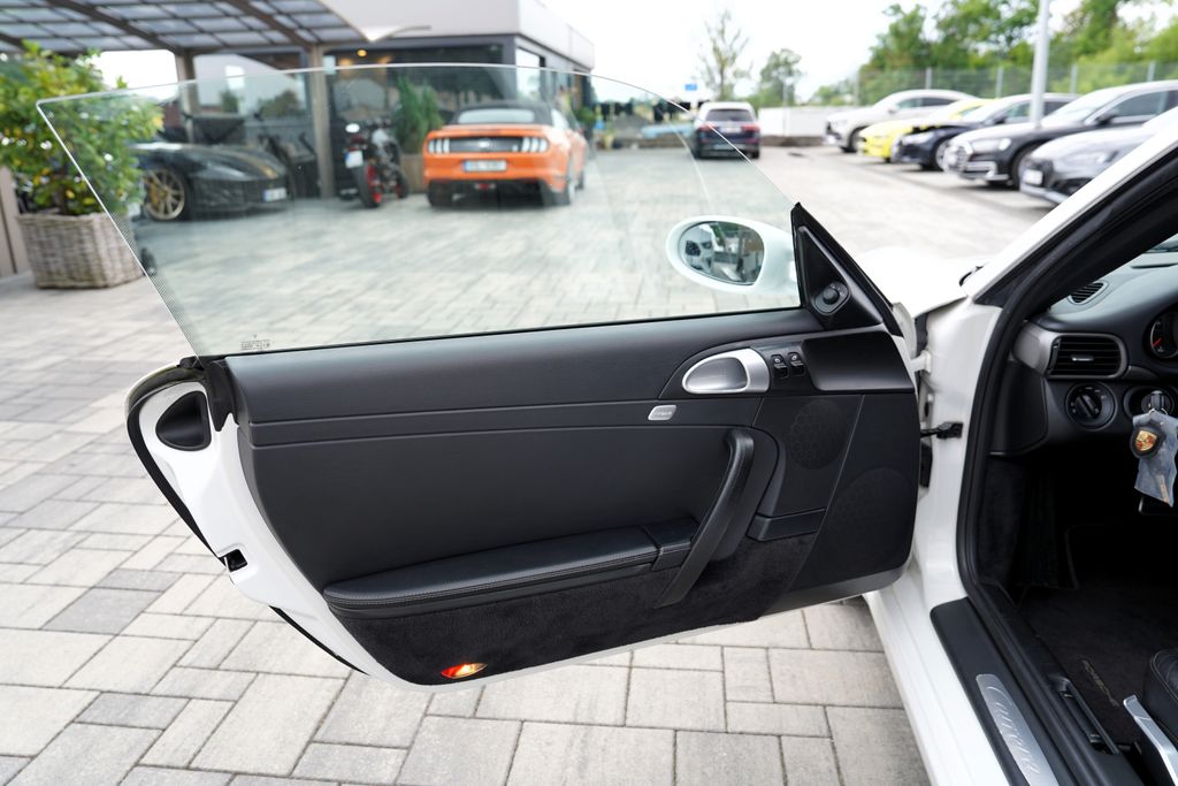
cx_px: 589
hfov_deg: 69.4
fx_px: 851
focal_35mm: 26
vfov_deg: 49.6
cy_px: 393
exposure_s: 1/60
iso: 100
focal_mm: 26
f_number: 4
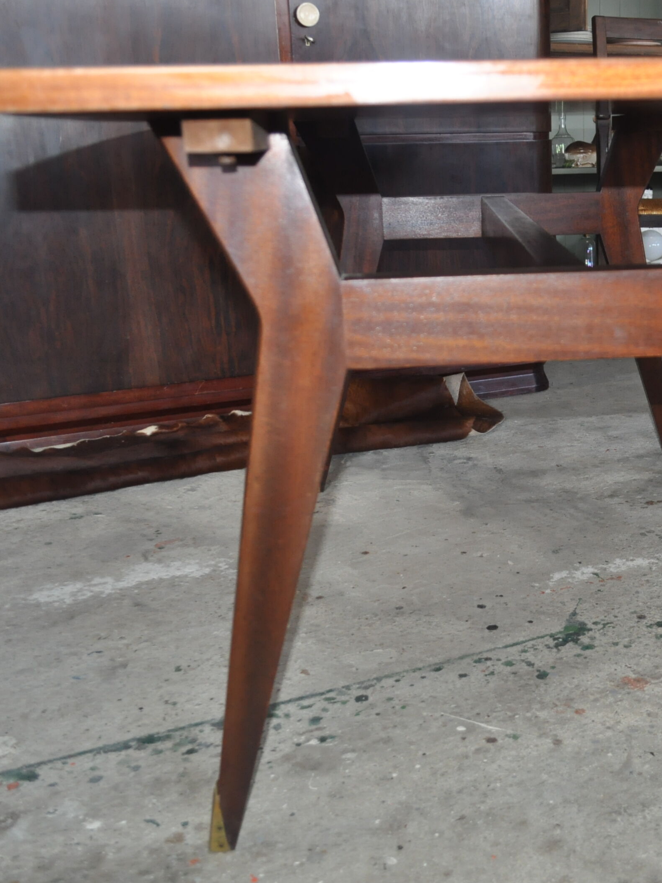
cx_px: 553
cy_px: 445
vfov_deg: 42.9
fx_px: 1122
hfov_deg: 31.8
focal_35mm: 44
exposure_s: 1/60
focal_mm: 20
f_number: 3.8
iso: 800
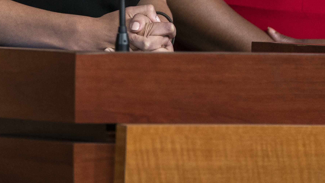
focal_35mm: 620
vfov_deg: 2.0
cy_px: -160
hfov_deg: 3.5
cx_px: -86
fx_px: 5343
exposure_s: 1/200
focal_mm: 181
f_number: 4
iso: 1600
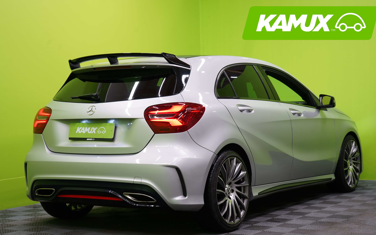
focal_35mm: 68
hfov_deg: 30.2
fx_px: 697
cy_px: 124
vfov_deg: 19.1
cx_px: 193
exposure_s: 1/30
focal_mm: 64
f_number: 5.6
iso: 400
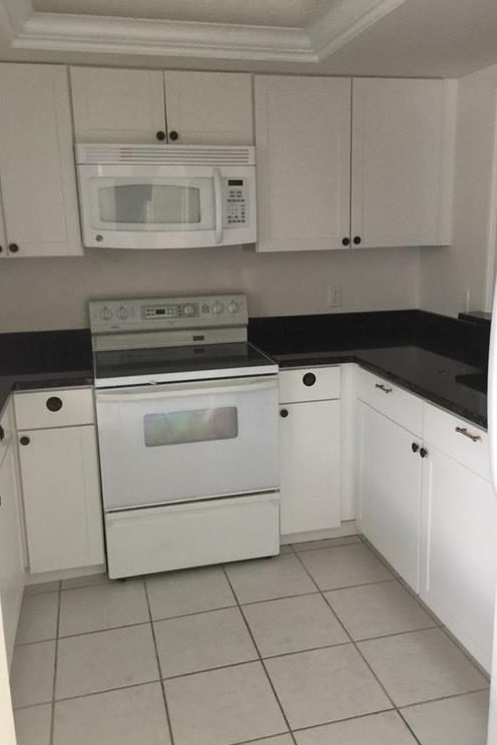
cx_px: 265
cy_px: 375
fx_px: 642
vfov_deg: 60.3
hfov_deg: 42.3
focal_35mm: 31
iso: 125
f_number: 2.2
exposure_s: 1/10
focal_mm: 4.15
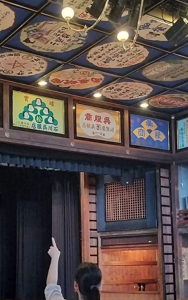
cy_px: 200
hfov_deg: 21.6
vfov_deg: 33.7
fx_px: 492
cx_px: 84
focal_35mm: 60
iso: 1347
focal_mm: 5.24
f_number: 1.7
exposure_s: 1/25
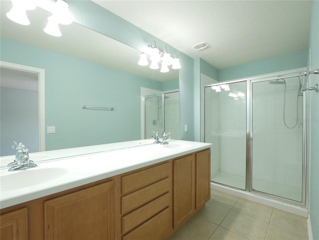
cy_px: 120
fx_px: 147
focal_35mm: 16
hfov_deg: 94.5
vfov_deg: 78.1
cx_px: 160
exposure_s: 1/30
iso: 400
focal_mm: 8
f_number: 4.5
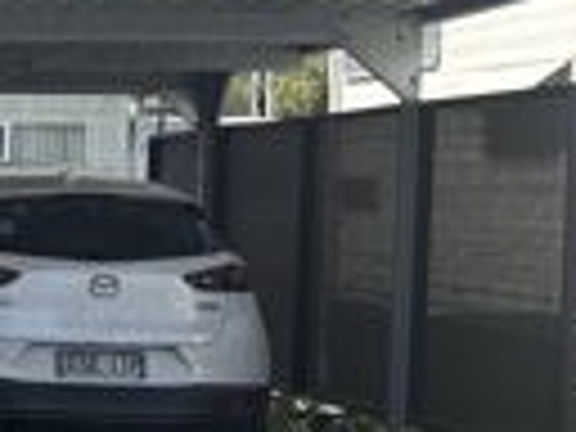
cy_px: 284
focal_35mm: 103
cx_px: -567
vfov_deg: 14.3
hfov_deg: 15.4
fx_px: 1714
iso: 80
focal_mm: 6.76
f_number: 1.78
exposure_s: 1/3584
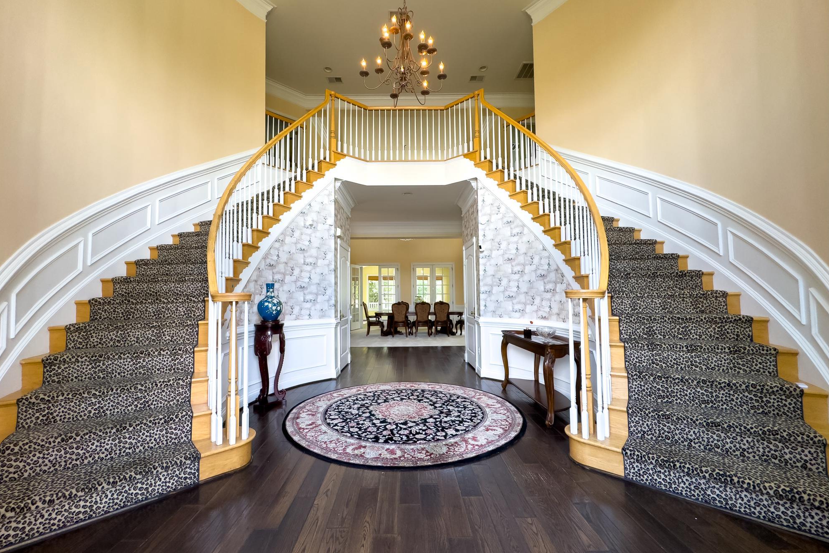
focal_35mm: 15
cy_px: 280
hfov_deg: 100.4
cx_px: 404
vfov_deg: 77.3
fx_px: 345
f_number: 2.2
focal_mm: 2.22
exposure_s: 1/120
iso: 100
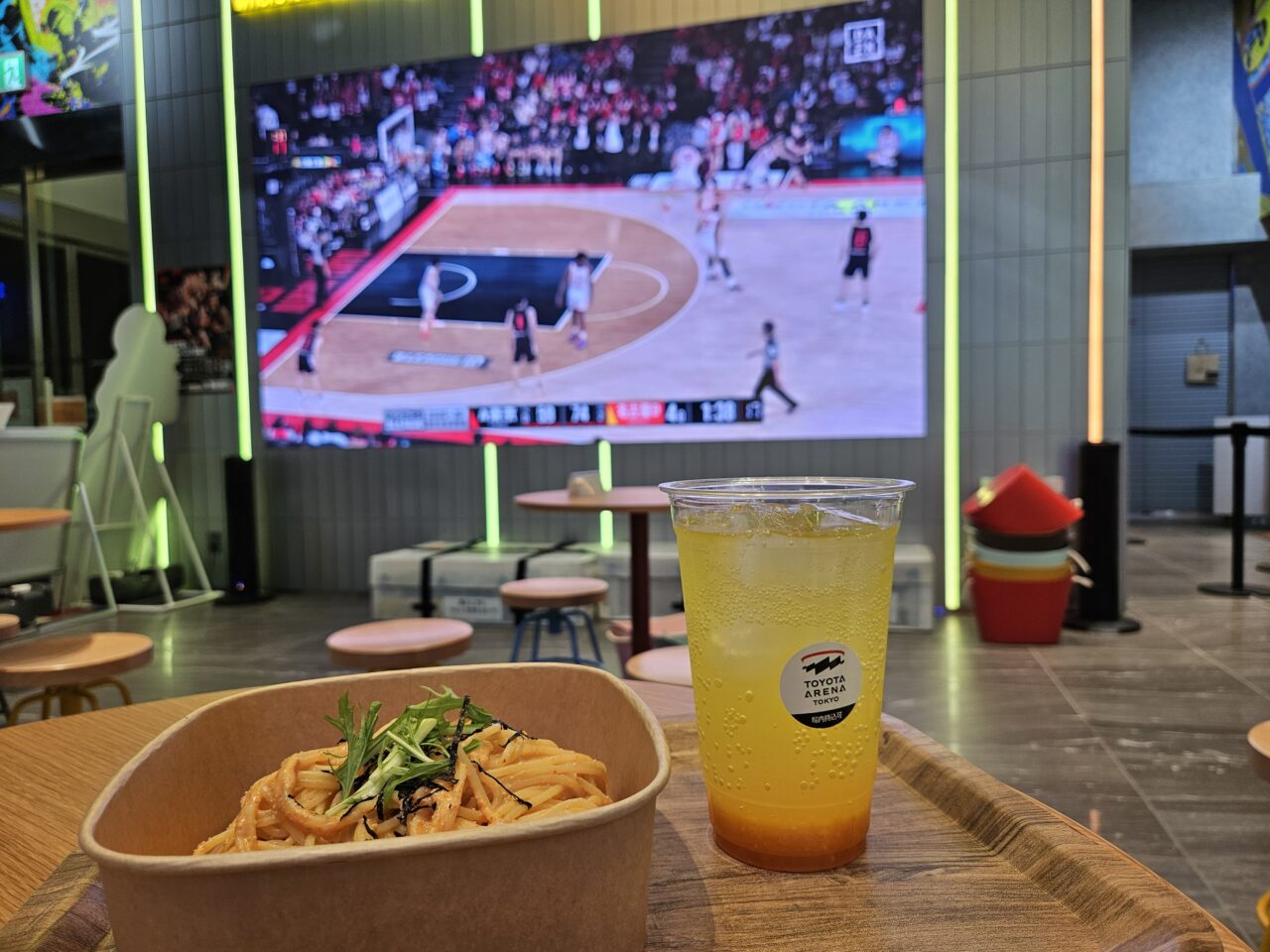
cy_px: 476
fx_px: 844
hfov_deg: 73.9
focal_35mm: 23
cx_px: 635
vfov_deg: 58.9
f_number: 1.8
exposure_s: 1/60
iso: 40
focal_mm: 5.4
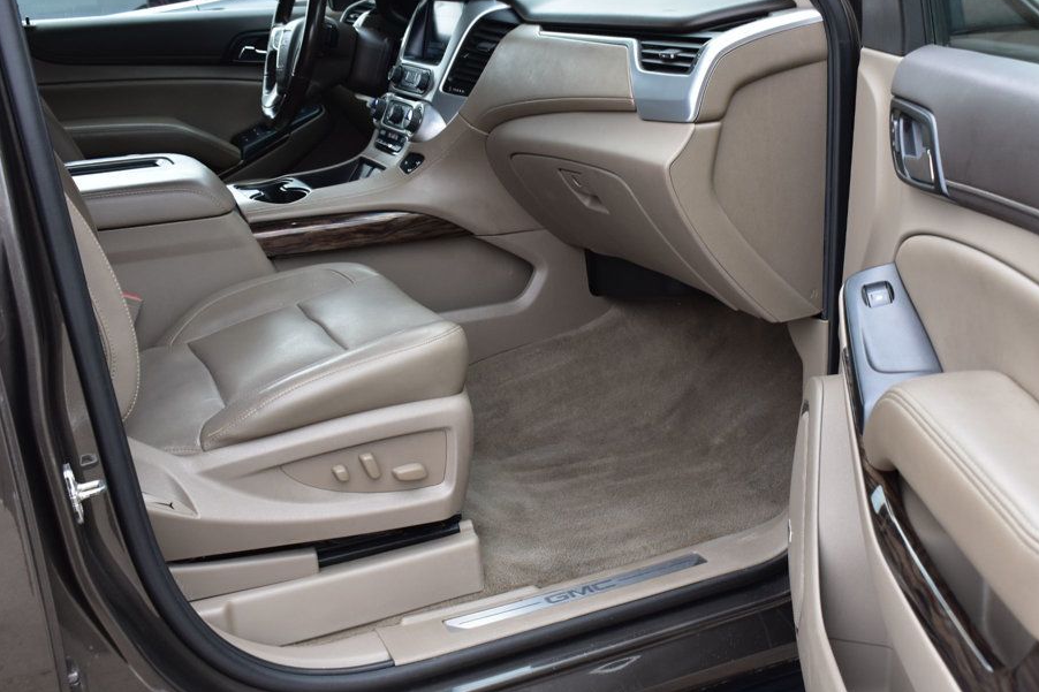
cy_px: 313
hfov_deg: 45.7
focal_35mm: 43
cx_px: 589
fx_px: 1228
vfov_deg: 31.5
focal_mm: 25
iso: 400
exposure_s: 1/60
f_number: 8
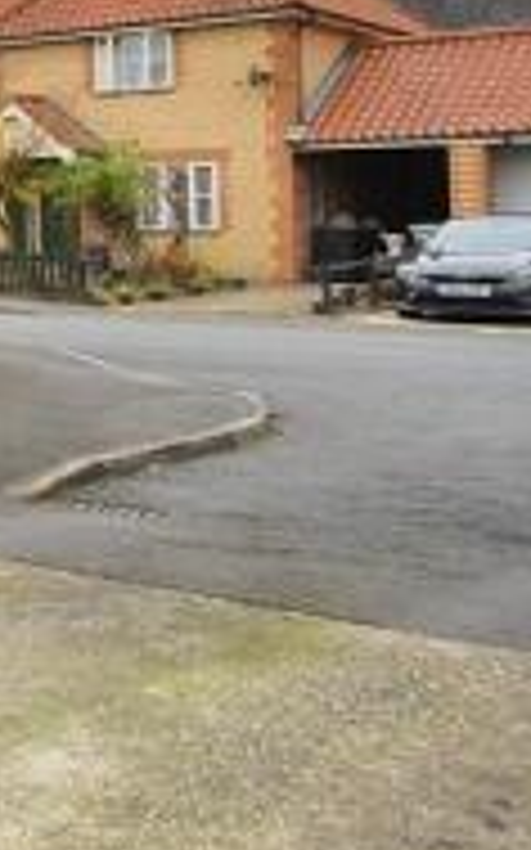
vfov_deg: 36.8
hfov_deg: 13.4
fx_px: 1228
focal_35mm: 53
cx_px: -871
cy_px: 164
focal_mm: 10
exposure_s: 1/125
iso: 100
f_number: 5.6
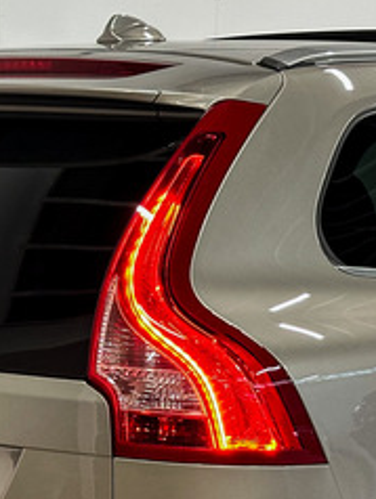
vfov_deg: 14.8
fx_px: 1894
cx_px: 55
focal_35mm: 131
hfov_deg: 11.3
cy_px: 476
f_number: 1.78
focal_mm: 6.86
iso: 250
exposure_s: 1/50
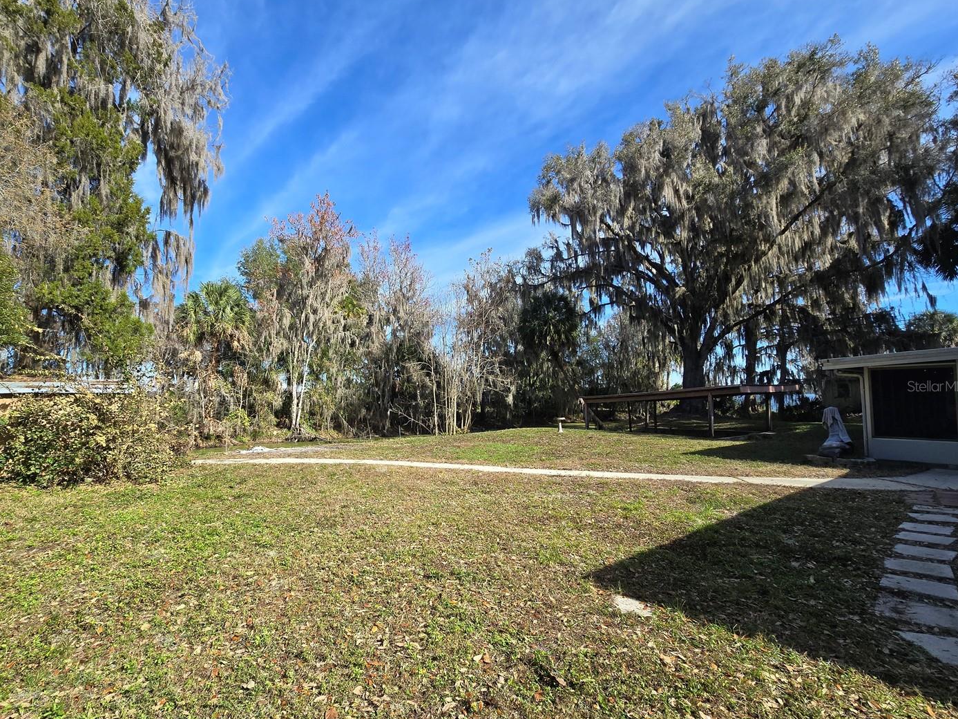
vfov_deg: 81.6
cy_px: 386
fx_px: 415
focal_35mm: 15
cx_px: 420
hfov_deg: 97.7
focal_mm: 2.2
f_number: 2.2
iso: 50
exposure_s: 1/1369
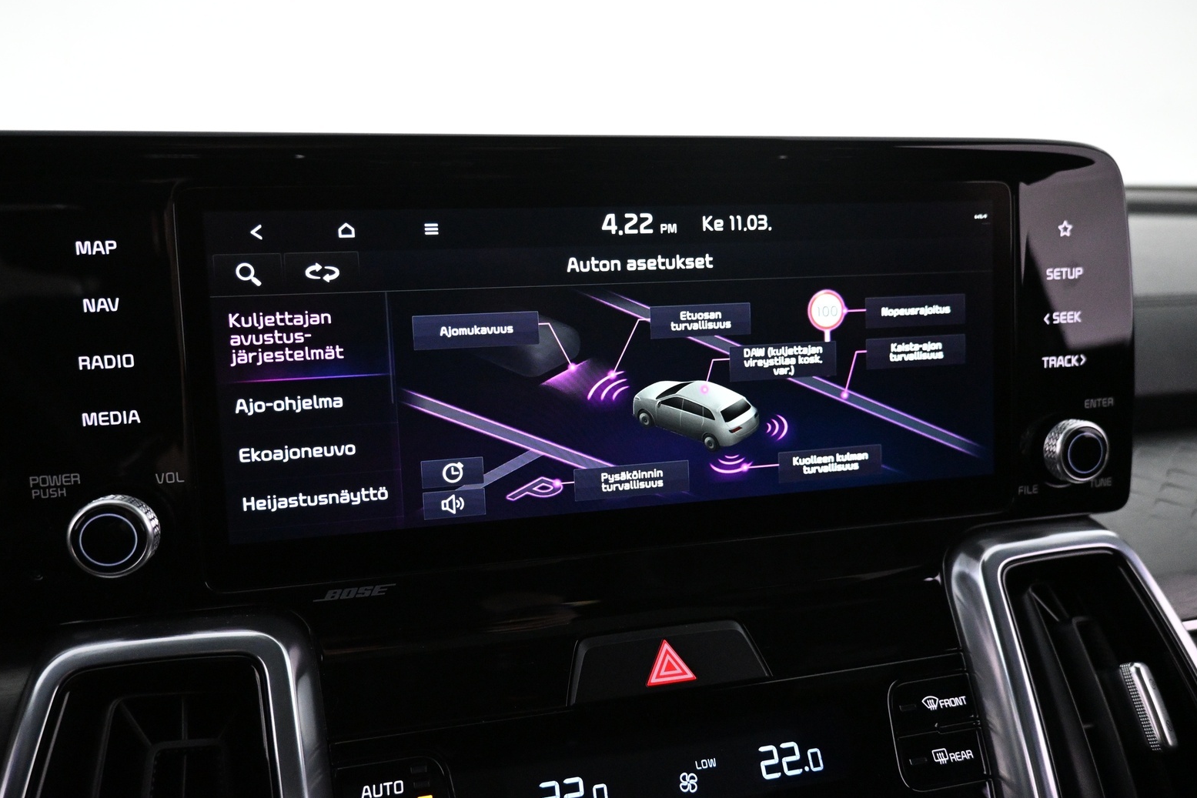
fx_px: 831
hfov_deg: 71.5
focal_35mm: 25
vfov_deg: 51.3
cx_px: 598
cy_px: 393
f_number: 3.5
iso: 4000
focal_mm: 16
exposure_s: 1/80
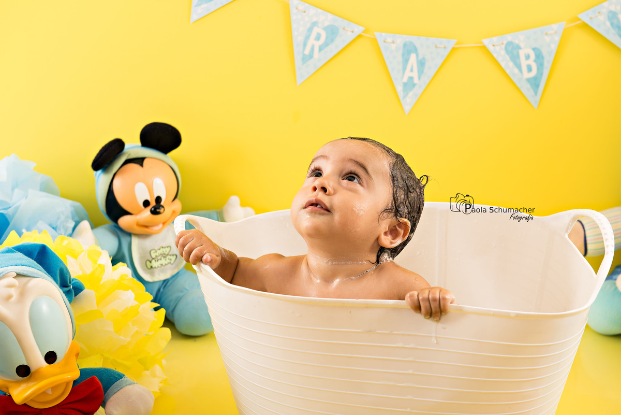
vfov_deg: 20.6
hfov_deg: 30.5
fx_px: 1139
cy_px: 208
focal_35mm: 66
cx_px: 310
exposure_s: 1/160
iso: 100
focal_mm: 66
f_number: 7.1
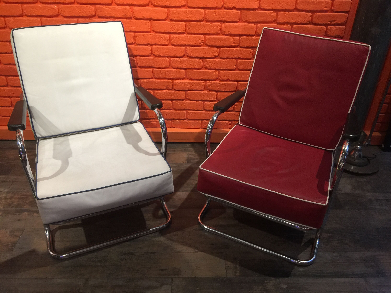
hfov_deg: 61.7
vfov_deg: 48.2
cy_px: 146
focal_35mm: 29
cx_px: 196
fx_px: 328
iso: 40
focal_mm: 4.15
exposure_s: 1/33
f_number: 2.2
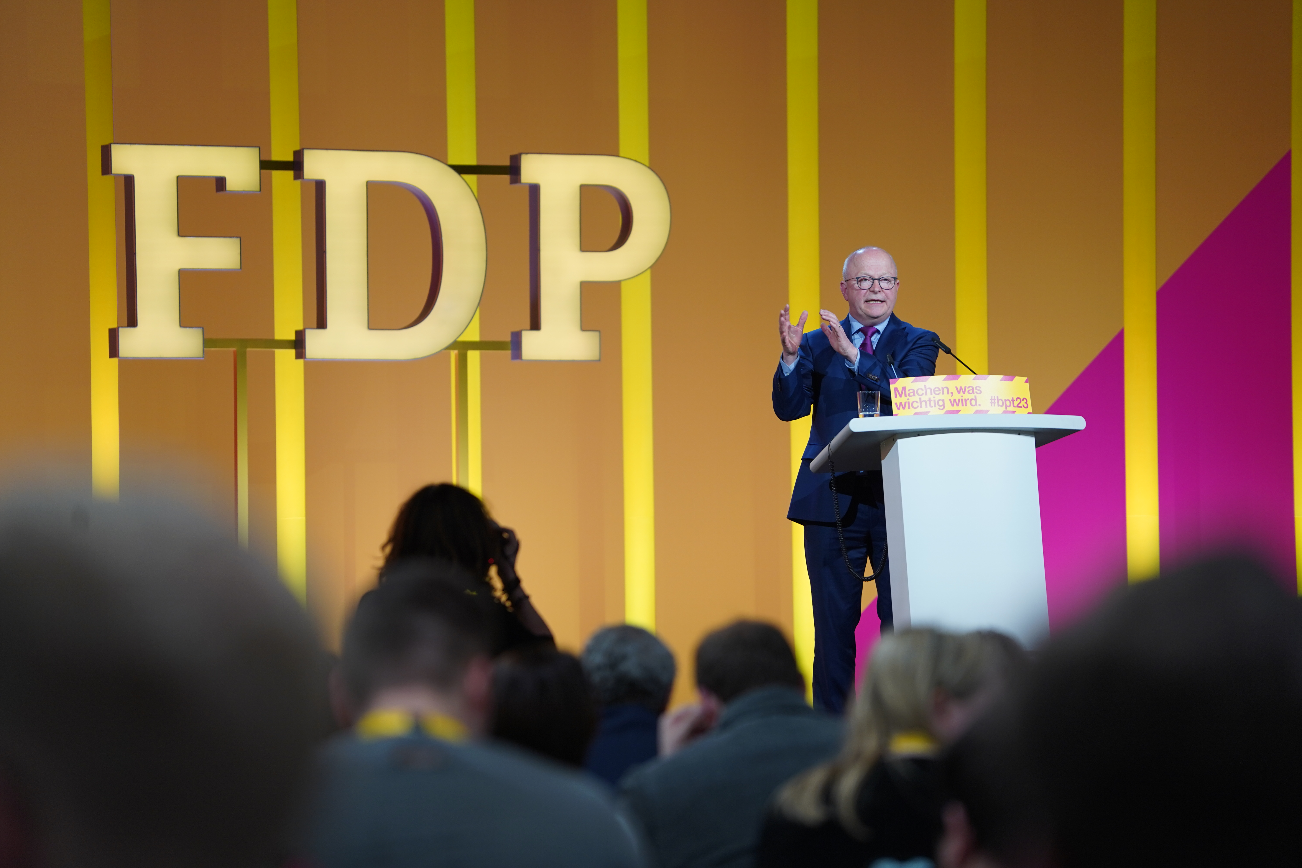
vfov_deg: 6.9
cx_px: 651
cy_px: 434
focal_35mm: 200
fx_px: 7233
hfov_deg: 10.3
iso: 400
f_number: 4
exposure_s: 1/60
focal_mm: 200
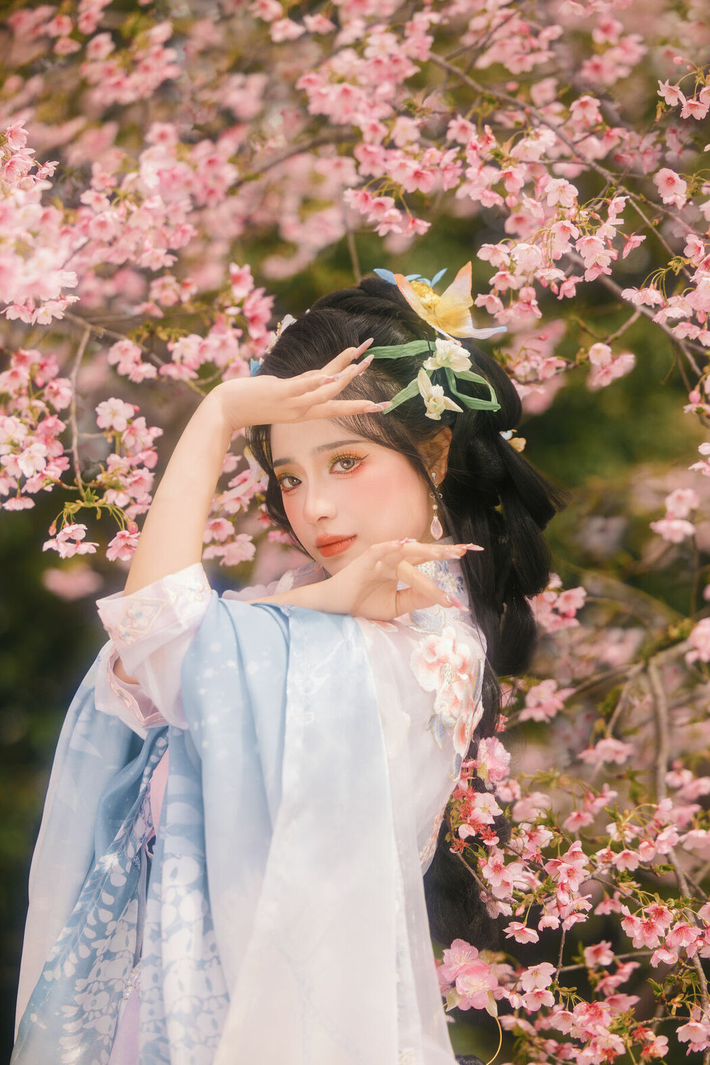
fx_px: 3964
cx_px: 355
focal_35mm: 134
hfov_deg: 10.2
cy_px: 532
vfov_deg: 15.3
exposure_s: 1/1000
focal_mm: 135
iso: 100
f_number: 2.8
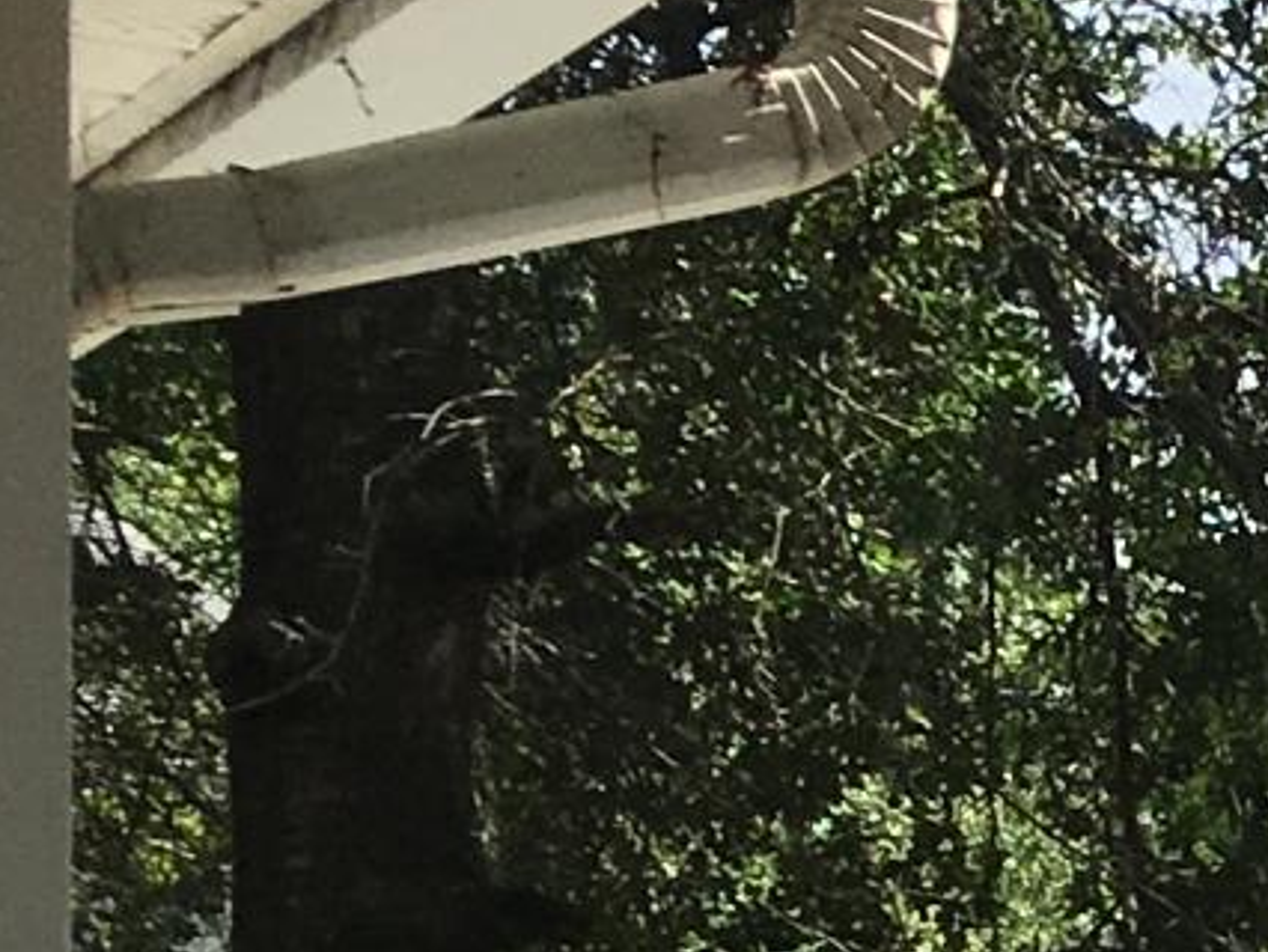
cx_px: 3816
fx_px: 7477
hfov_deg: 8.2
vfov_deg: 7.0
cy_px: 2115
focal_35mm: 204
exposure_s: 1/874
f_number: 2.2
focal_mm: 4.15
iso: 25
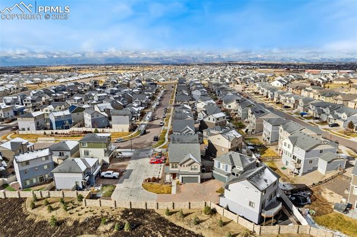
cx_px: 178
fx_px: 218
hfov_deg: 78.7
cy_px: 118
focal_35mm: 22
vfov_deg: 57.1
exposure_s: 1/3200
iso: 100
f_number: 2.8
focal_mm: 8.4
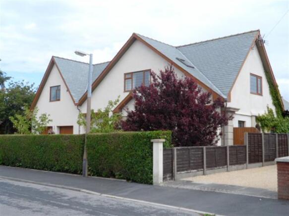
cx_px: 144
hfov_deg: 45.8
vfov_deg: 35.1
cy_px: 108
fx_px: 342
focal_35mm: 41
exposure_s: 1/500
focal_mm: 6.8
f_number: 3.7
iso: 80
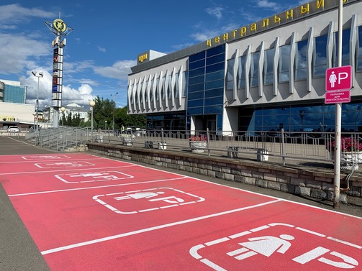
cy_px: 136
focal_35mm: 26
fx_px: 272
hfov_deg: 67.3
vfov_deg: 53.0
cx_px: 181
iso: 25
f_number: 1.8
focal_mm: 4.25
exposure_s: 1/3401
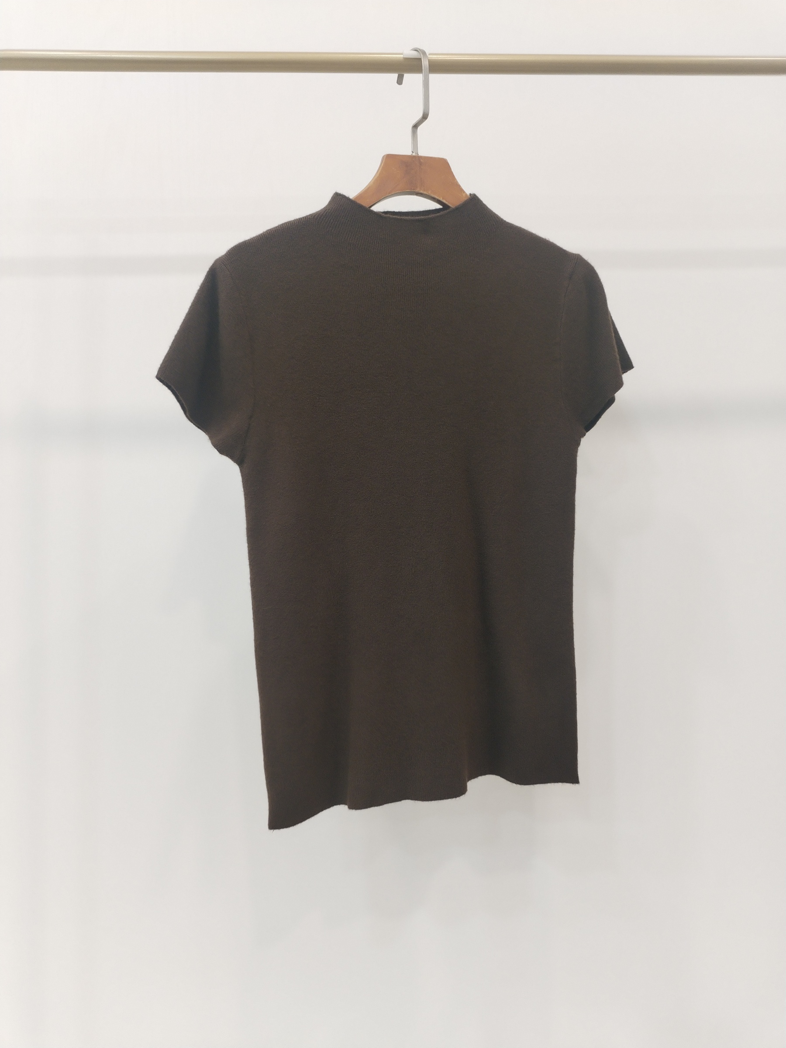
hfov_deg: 48.2
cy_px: 524
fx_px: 878
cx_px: 393
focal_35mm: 29
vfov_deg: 61.7
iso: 338
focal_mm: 4.75
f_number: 1.8
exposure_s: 1/40
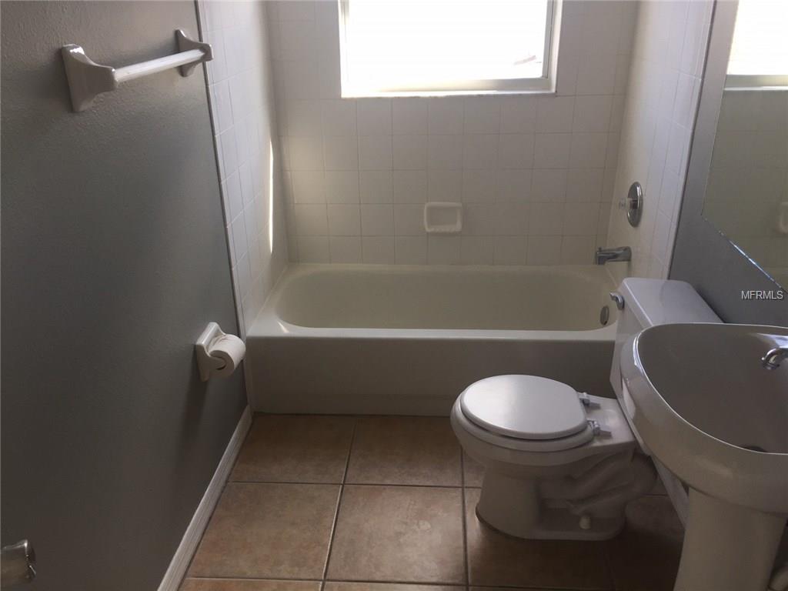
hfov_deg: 61.7
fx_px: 660
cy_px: 296
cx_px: 394
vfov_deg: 48.2
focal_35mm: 29
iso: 50
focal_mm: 4.15
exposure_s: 1/120
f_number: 2.2
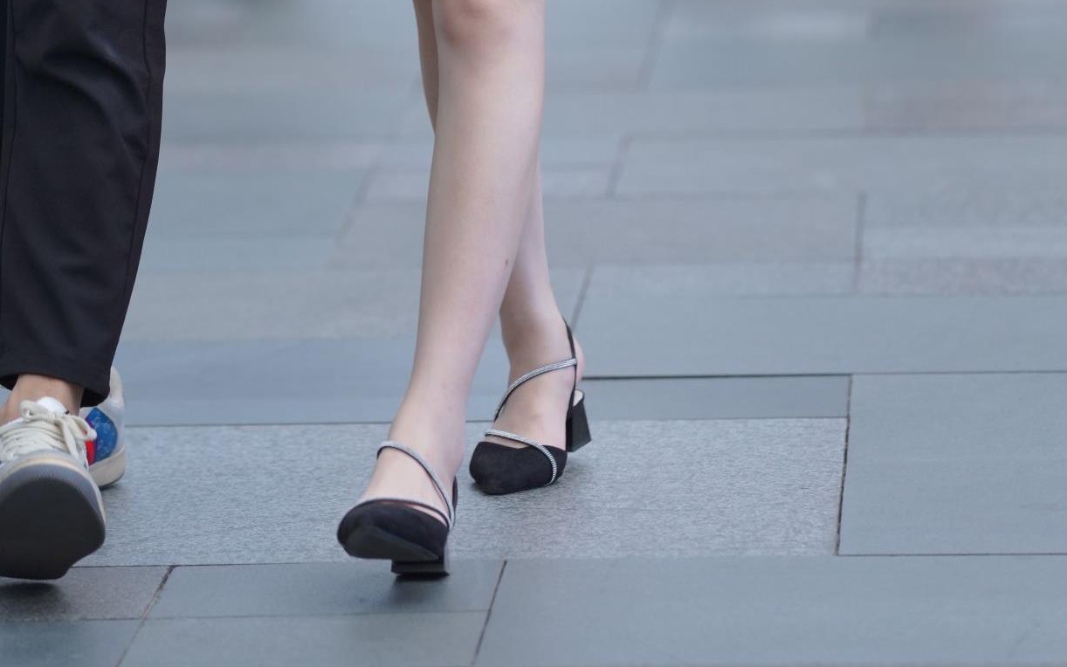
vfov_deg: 4.1
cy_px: -420
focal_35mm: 321
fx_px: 9335
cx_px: 465
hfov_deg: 6.5
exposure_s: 1/640
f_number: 2.5
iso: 640
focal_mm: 135
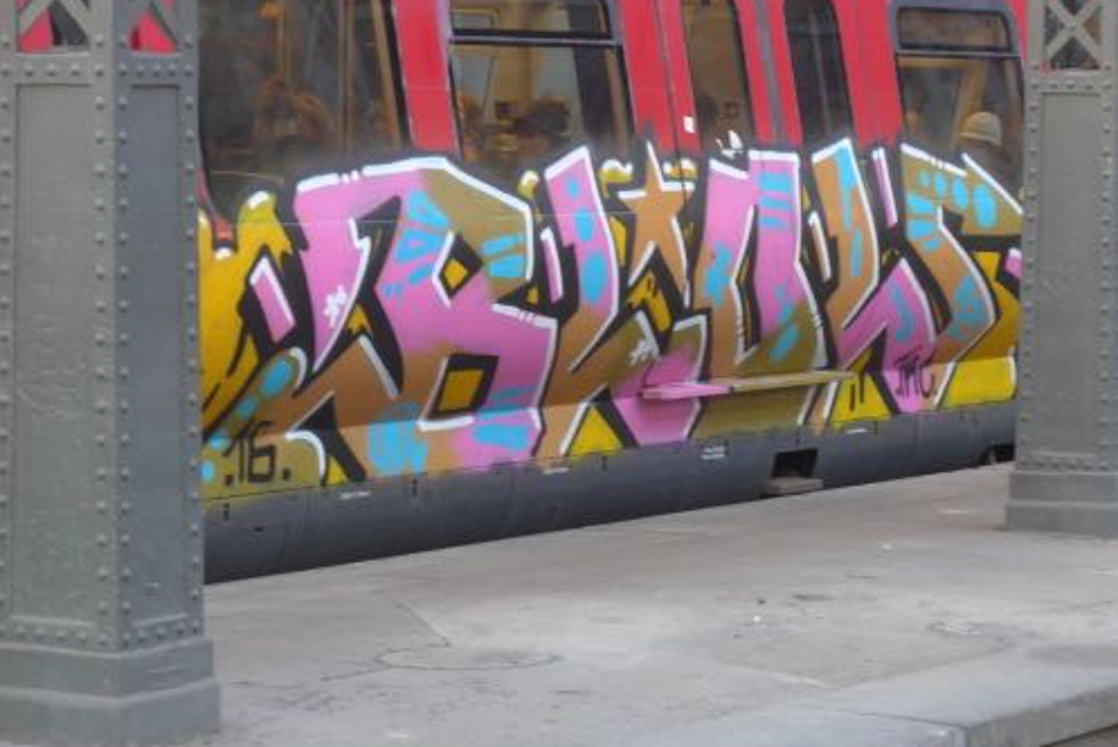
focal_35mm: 138
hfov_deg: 14.9
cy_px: 411
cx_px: 558
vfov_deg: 10.0
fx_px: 4288
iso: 400
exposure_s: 1/5
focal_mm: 25.7
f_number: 5.3
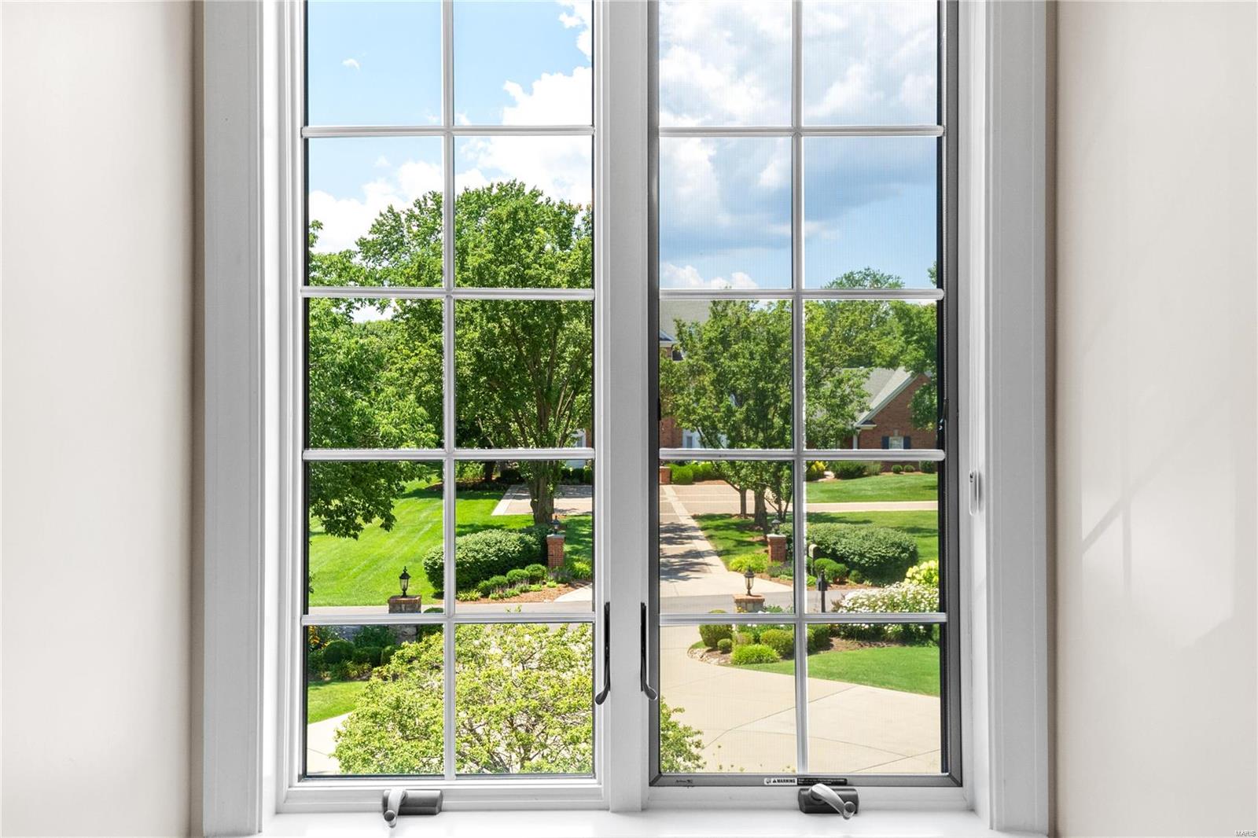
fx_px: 1258
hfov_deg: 53.1
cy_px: 419
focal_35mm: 36
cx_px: 629
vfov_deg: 36.9
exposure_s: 1/125
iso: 400
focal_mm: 18
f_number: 6.3
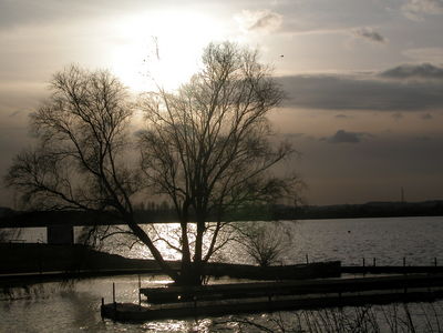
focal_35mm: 70
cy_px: 166
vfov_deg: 21.0
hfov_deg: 27.8
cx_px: 222
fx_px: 896
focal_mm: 17.8
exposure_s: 1/1730
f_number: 7.4
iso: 100
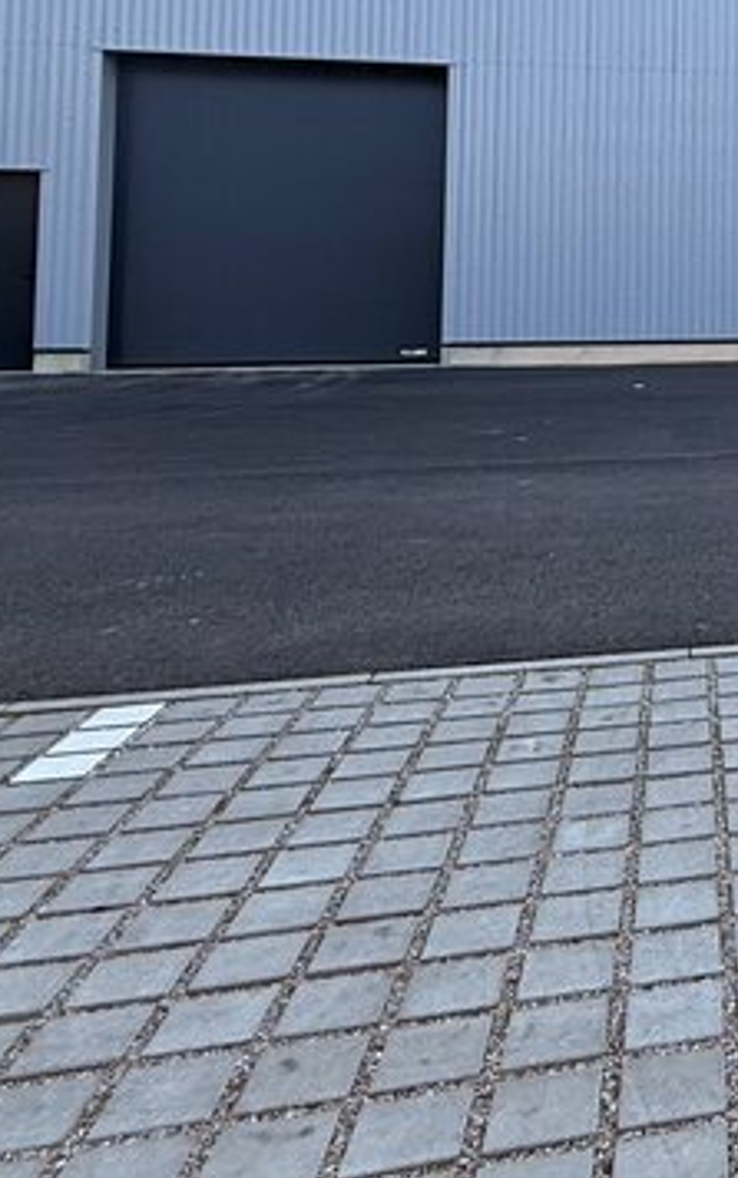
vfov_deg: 46.2
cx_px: 1062
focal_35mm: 40
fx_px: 1285
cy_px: 208
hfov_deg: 25.4
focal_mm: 2.22
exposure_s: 1/430
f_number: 2.2
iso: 64
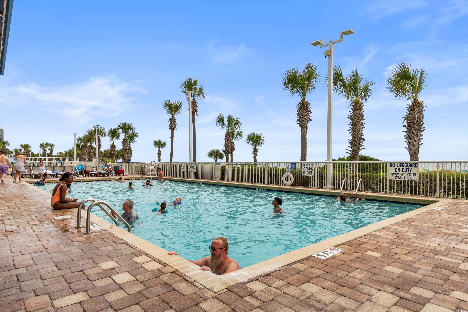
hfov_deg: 81.2
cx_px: 234
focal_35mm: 21
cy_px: 156
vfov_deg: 59.5
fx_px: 273
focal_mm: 14
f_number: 10
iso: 100
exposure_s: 1/400
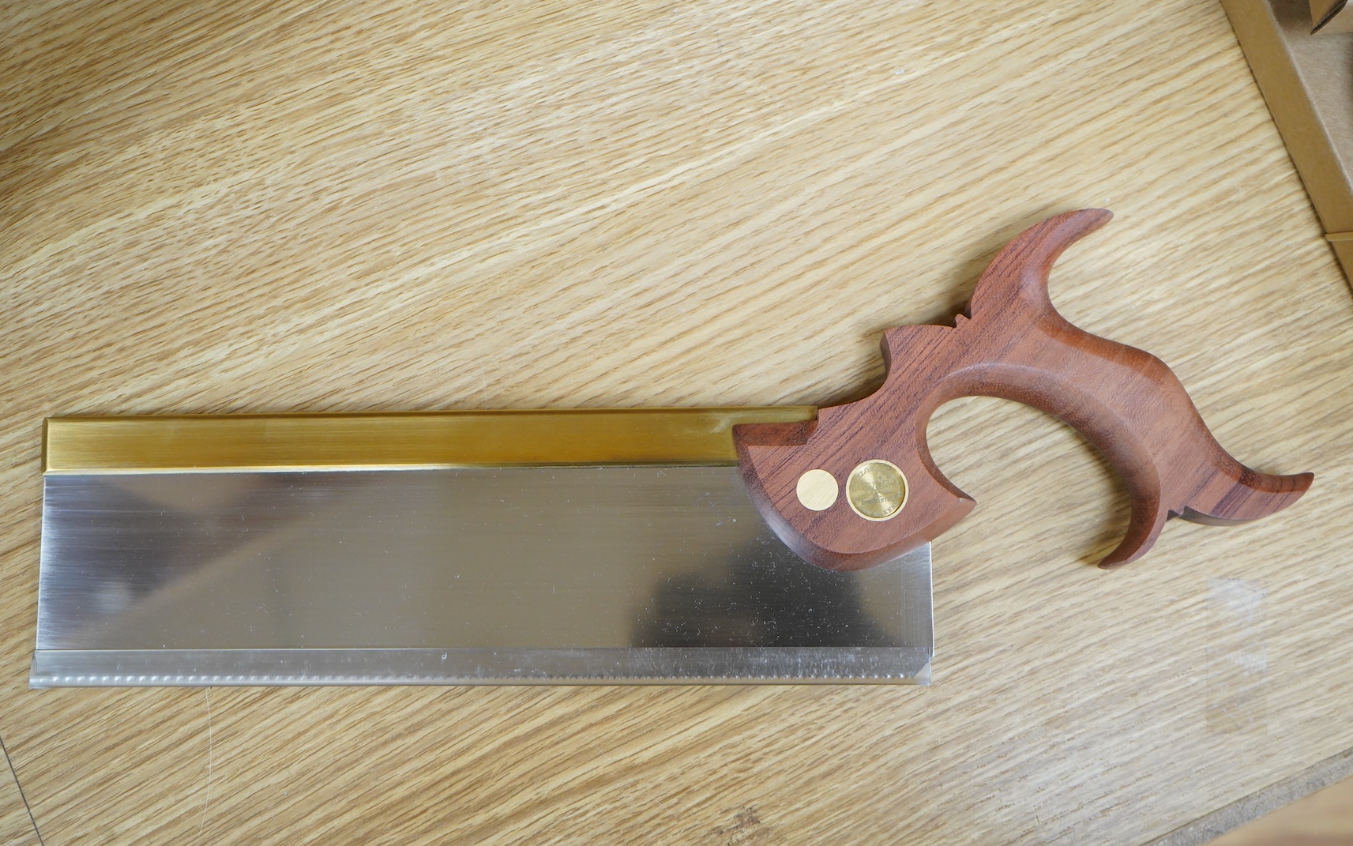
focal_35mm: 47
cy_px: 449
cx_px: 676
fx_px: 1733
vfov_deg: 27.4
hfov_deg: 42.6
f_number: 6.3
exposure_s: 1/80
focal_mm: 46
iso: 2500
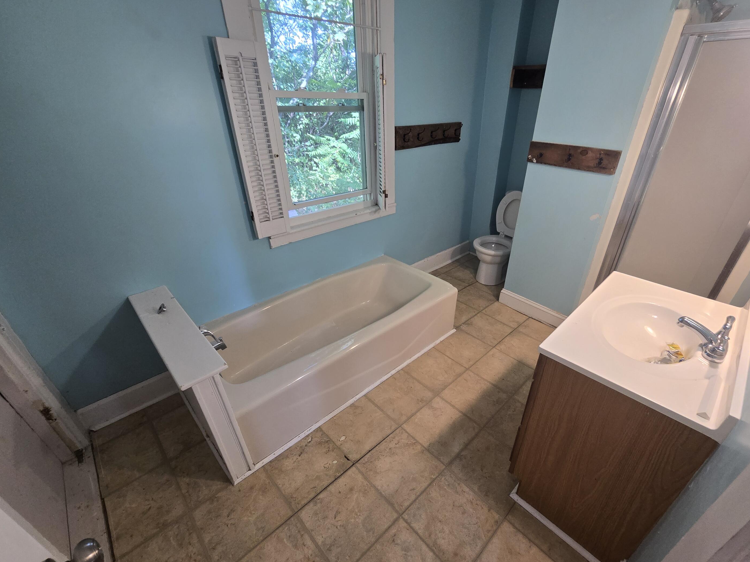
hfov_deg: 102.0
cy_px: 298
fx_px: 303
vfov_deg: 85.6
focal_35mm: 14
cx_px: 394
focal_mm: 2.2
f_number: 2.2
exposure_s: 1/60
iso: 160
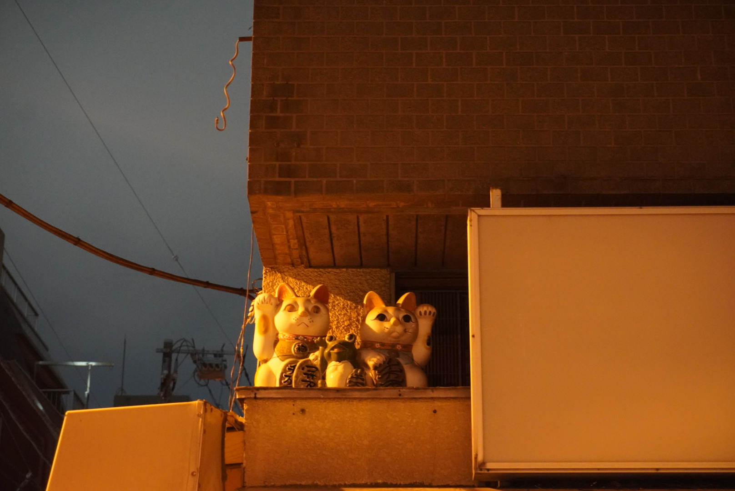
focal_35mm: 75
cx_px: 368
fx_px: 1532
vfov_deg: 18.2
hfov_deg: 27.0
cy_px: 246
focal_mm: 50
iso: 6400
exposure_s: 1/13
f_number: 5.6
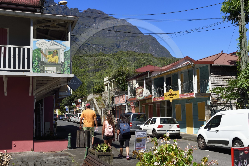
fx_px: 332
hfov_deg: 41.1
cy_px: 83
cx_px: 124
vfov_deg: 28.0
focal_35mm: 48
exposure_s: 1/250
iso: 200
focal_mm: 48
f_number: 14
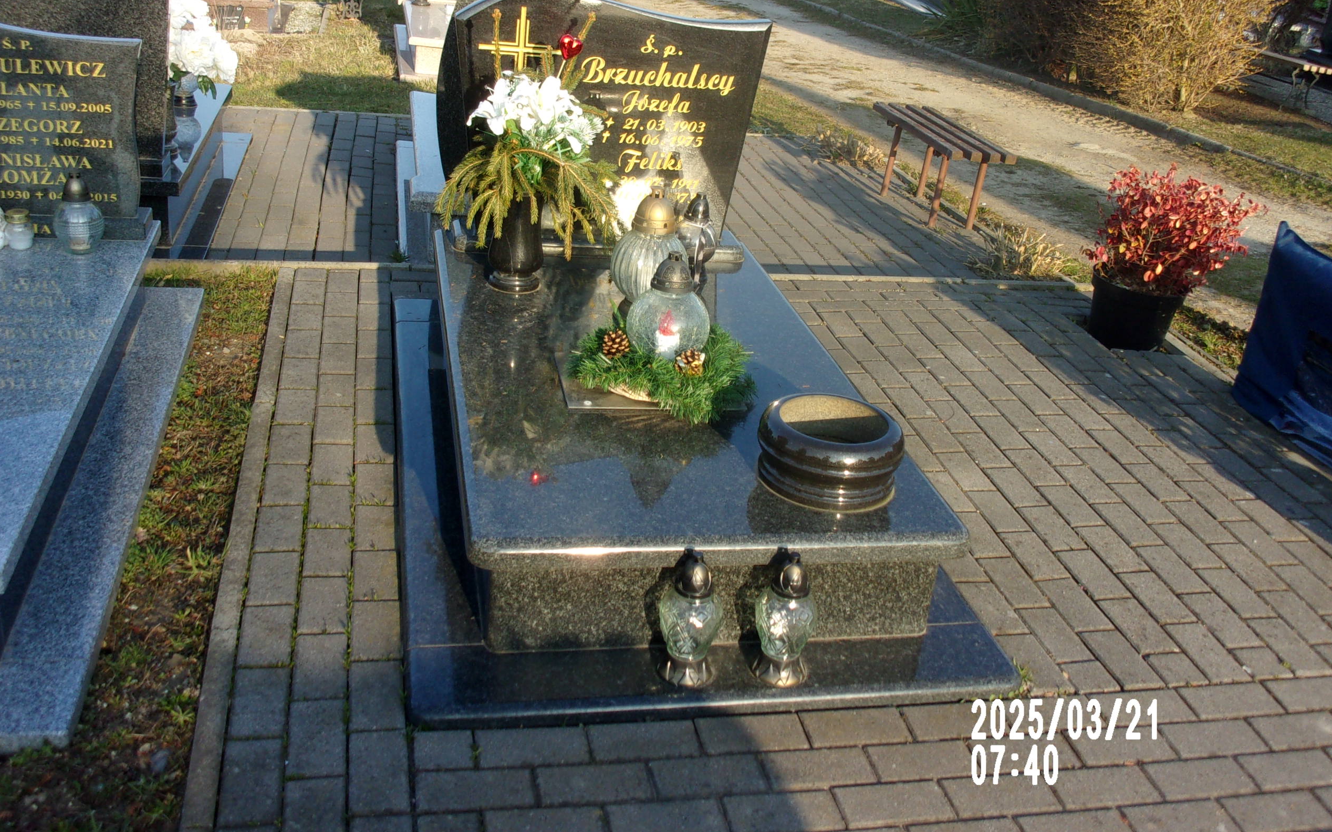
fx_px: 1416
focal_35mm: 39
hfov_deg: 50.4
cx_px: 678
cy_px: 345
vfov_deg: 32.7
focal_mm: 6.4
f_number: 4.5
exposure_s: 1/200
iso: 80
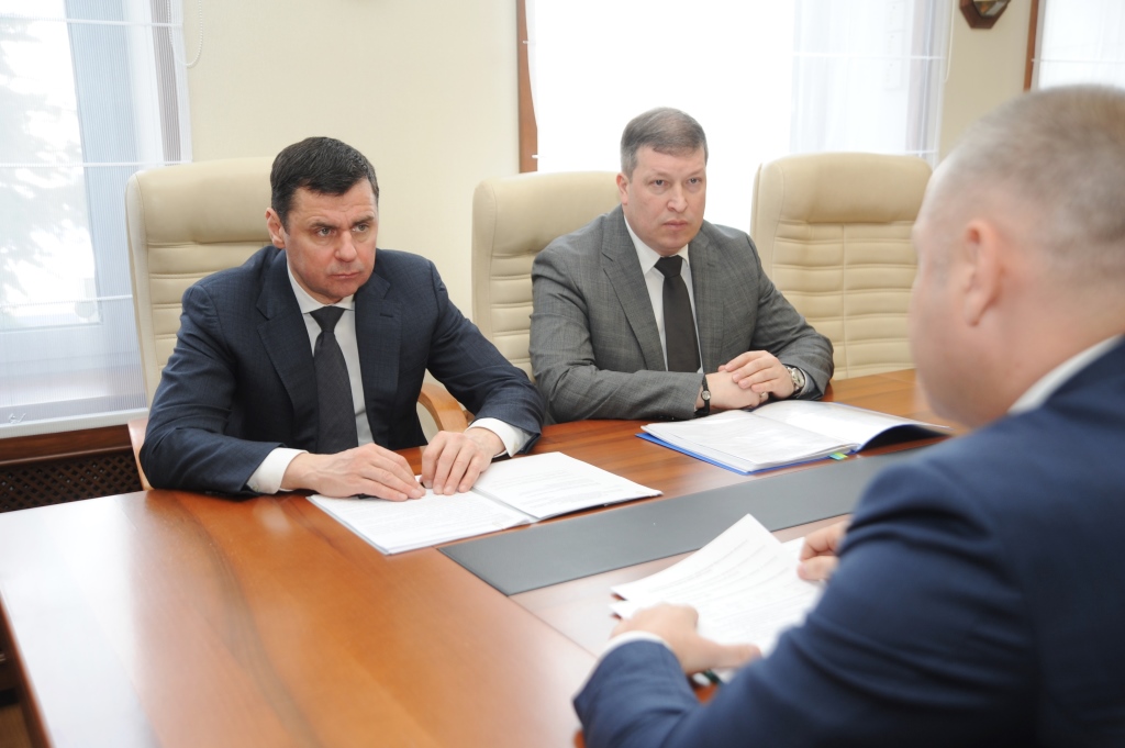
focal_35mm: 38
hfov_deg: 50.7
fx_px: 1187
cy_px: 374
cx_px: 562
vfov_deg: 35.0
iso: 500
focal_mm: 38
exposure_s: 1/160
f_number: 3.2
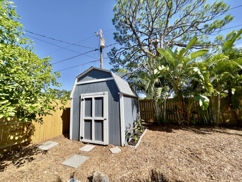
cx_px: 121
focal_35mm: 13
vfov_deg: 89.9
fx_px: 91
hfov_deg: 106.2
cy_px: 91
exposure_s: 1/773
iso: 25
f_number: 2.4
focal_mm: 1.54
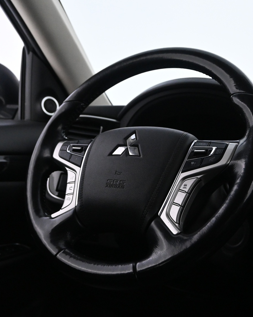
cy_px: 158
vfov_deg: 41.4
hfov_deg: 33.6
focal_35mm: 45
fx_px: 418
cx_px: 146
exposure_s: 1/60
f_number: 4
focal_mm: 21
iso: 3200
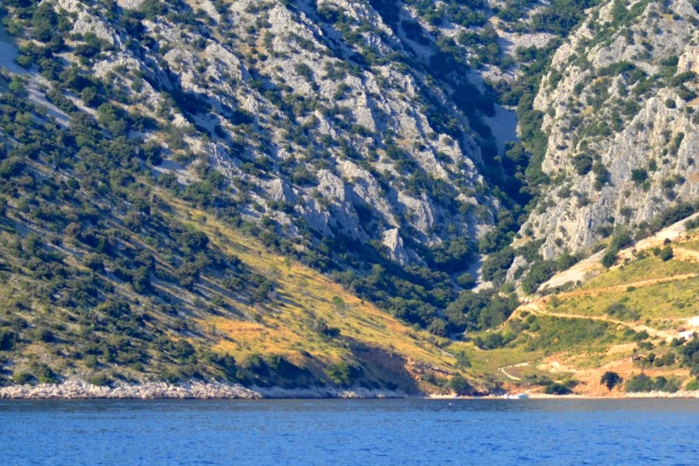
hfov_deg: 12.6
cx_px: 475
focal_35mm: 163
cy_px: 250
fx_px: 3165
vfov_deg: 8.4
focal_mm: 70
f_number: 5.6
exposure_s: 1/500
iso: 200
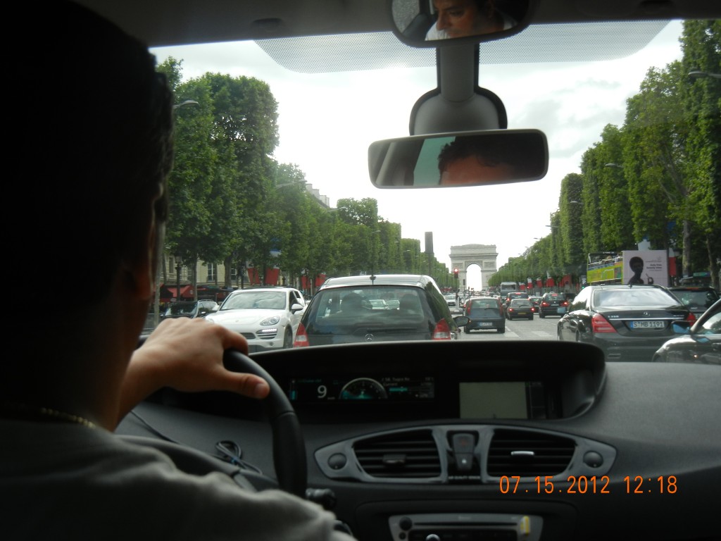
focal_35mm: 45
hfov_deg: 42.1
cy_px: 270
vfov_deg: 32.2
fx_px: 937
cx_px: 360
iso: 160
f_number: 3.8
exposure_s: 1/250
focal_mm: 8.1
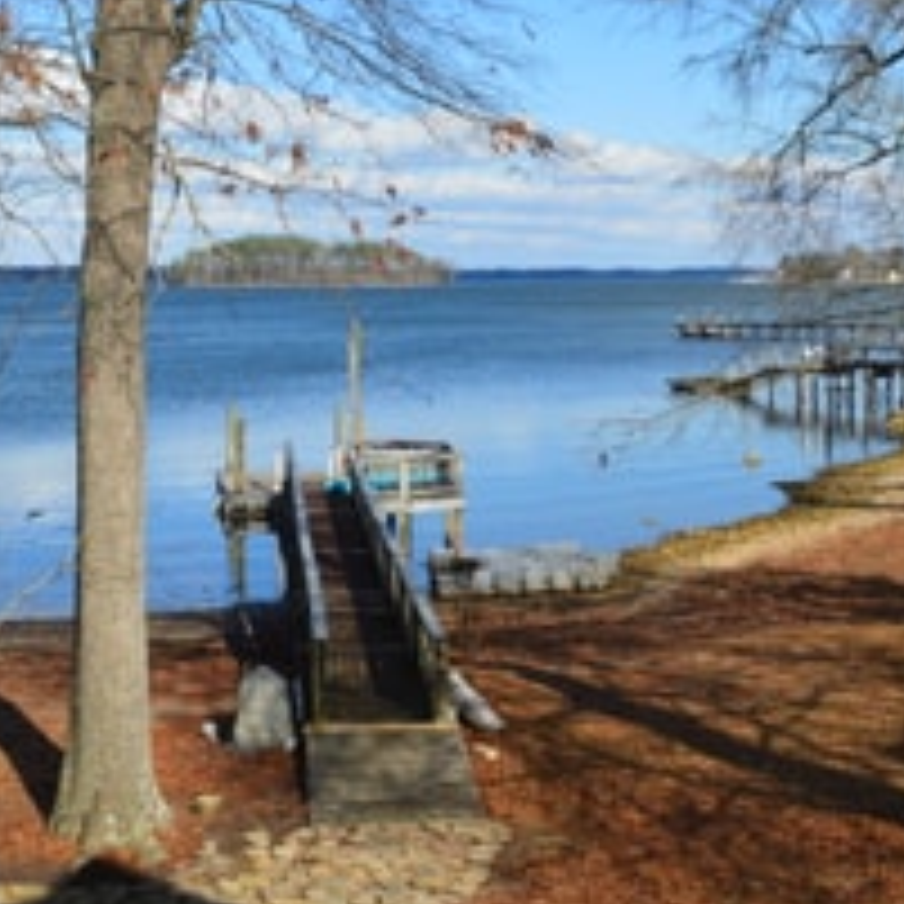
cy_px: 256
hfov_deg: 29.9
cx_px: 319
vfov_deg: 29.7
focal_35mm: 57
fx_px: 1684
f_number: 11
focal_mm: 18
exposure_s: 1/500
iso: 360
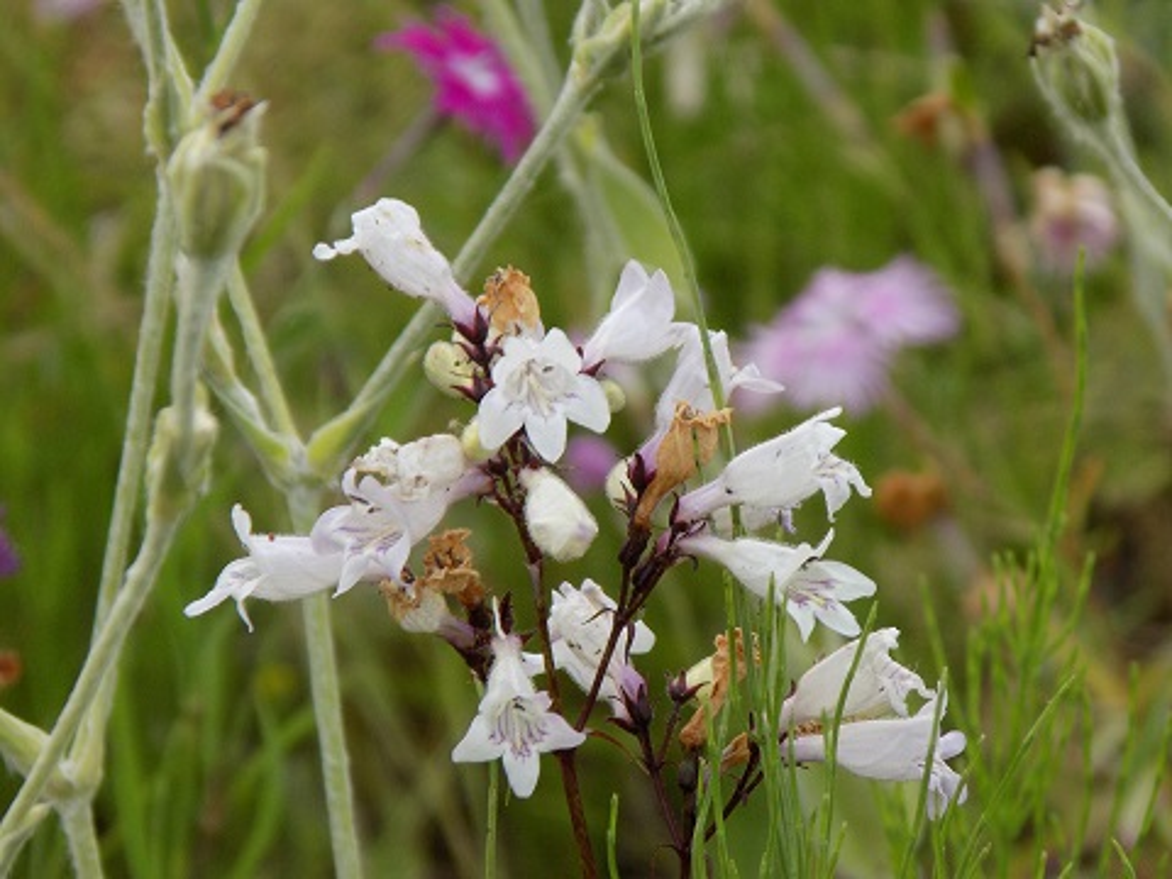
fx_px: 16556
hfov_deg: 4.1
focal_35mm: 489
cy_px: 440
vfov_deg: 3.0
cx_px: 586
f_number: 5.9
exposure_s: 1/125
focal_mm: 87
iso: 140
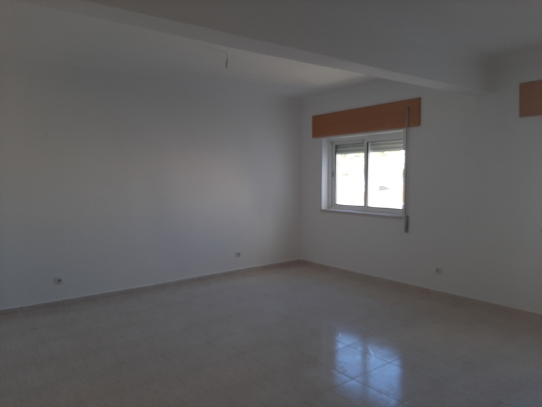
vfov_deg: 51.4
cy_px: 204
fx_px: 423
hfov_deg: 65.3
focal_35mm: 27
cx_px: 271
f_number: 1.7
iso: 40
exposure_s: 1/128
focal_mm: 3.93
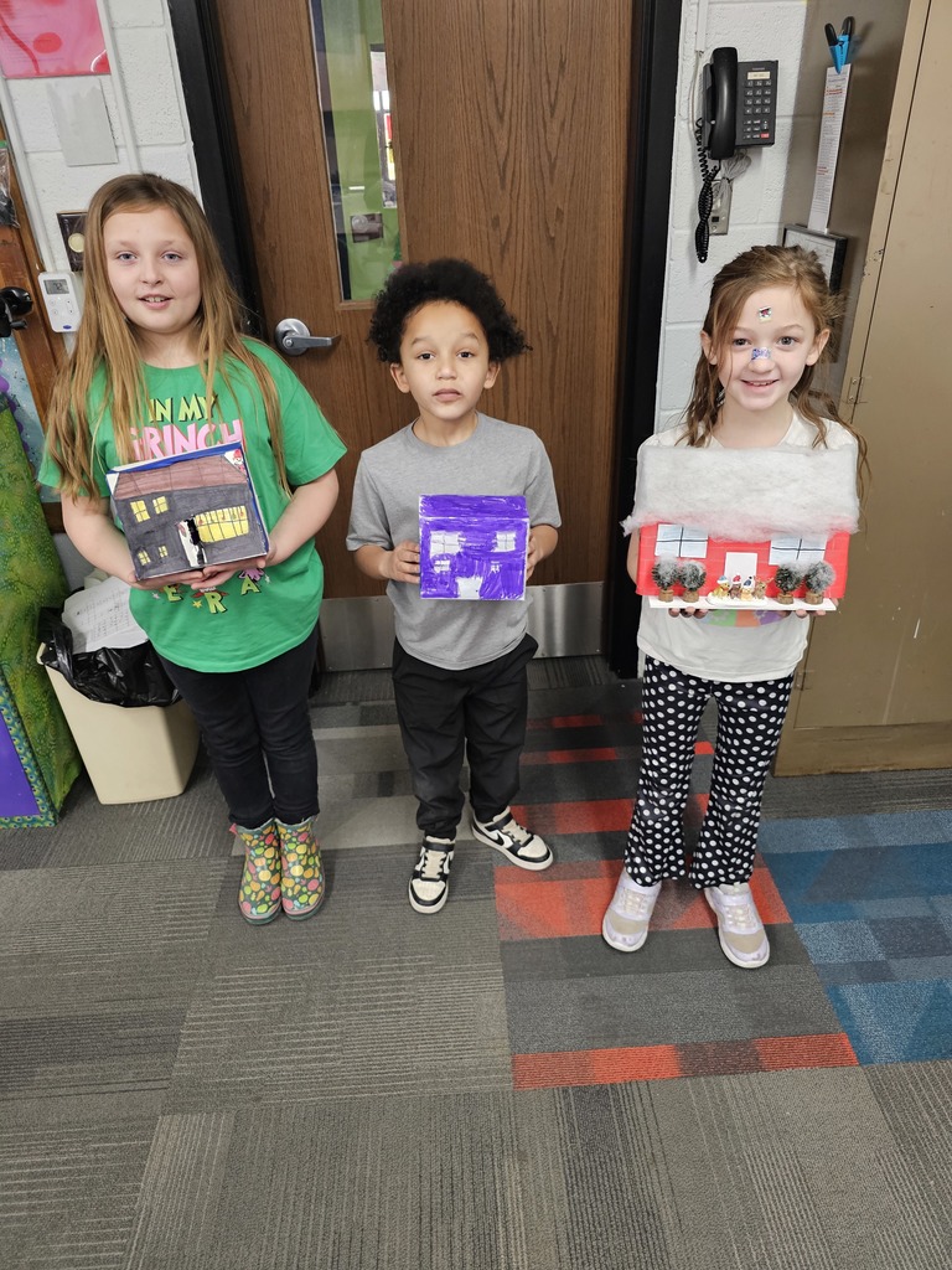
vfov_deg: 73.9
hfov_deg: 58.9
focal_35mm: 23
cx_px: 476
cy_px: 635
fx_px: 843
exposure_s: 1/120
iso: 640
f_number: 1.7
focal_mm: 6.3
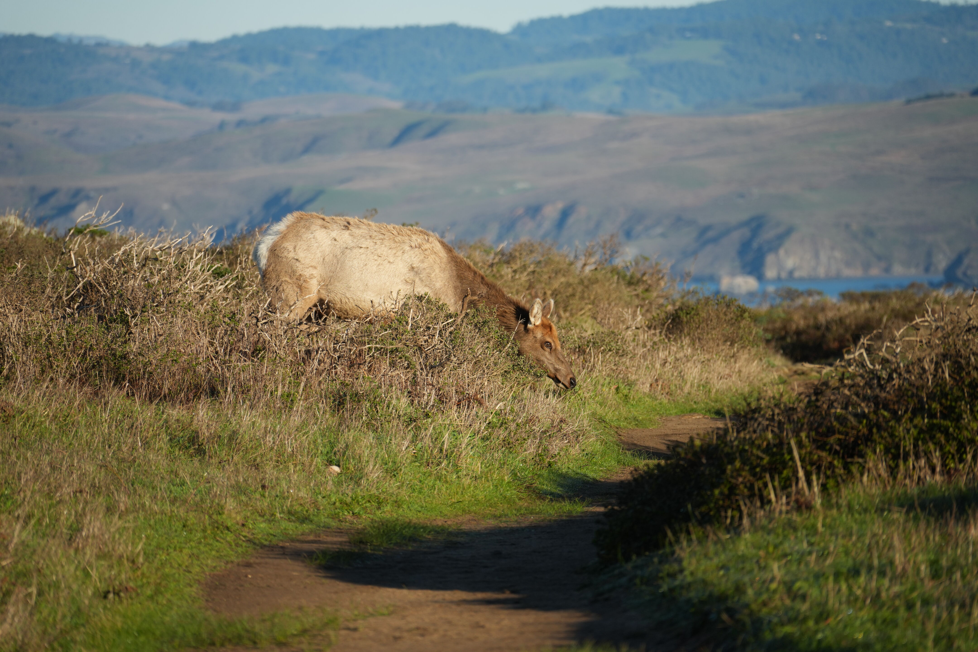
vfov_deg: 4.6
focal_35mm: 300
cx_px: 489
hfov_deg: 6.9
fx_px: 8149
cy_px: 326
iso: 400
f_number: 7.1
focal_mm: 300
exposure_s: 1/1000
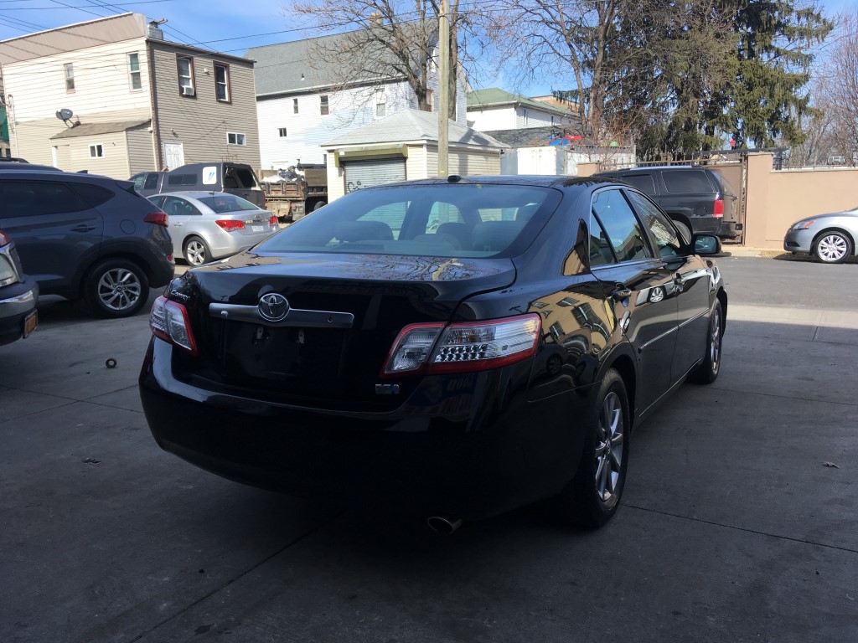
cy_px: 322
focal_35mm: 29
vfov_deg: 48.2
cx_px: 429
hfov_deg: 61.7
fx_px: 719
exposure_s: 1/864
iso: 25
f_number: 2.2
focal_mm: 4.15
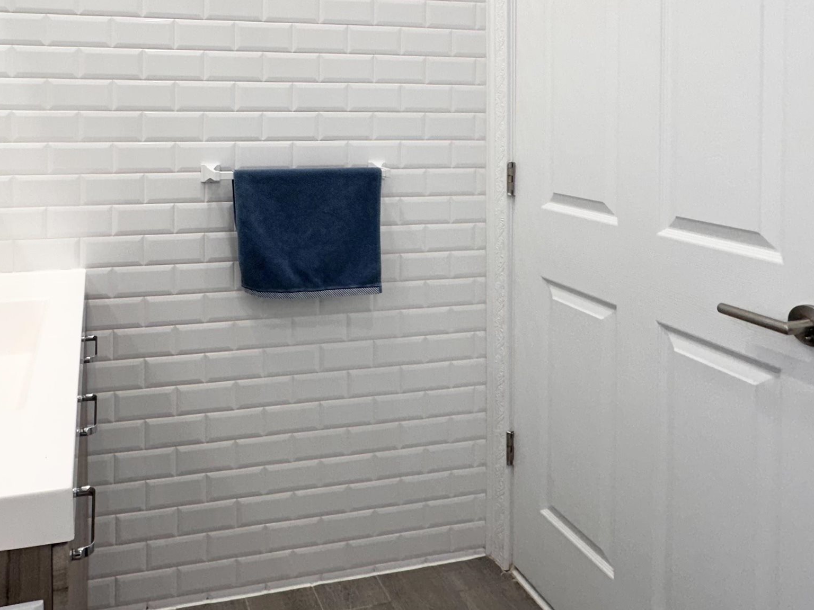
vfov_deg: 47.0
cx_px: 248
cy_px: 118
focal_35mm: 28
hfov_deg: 61.3
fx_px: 658
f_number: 2.2
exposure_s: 1/120
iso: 64
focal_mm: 2.22
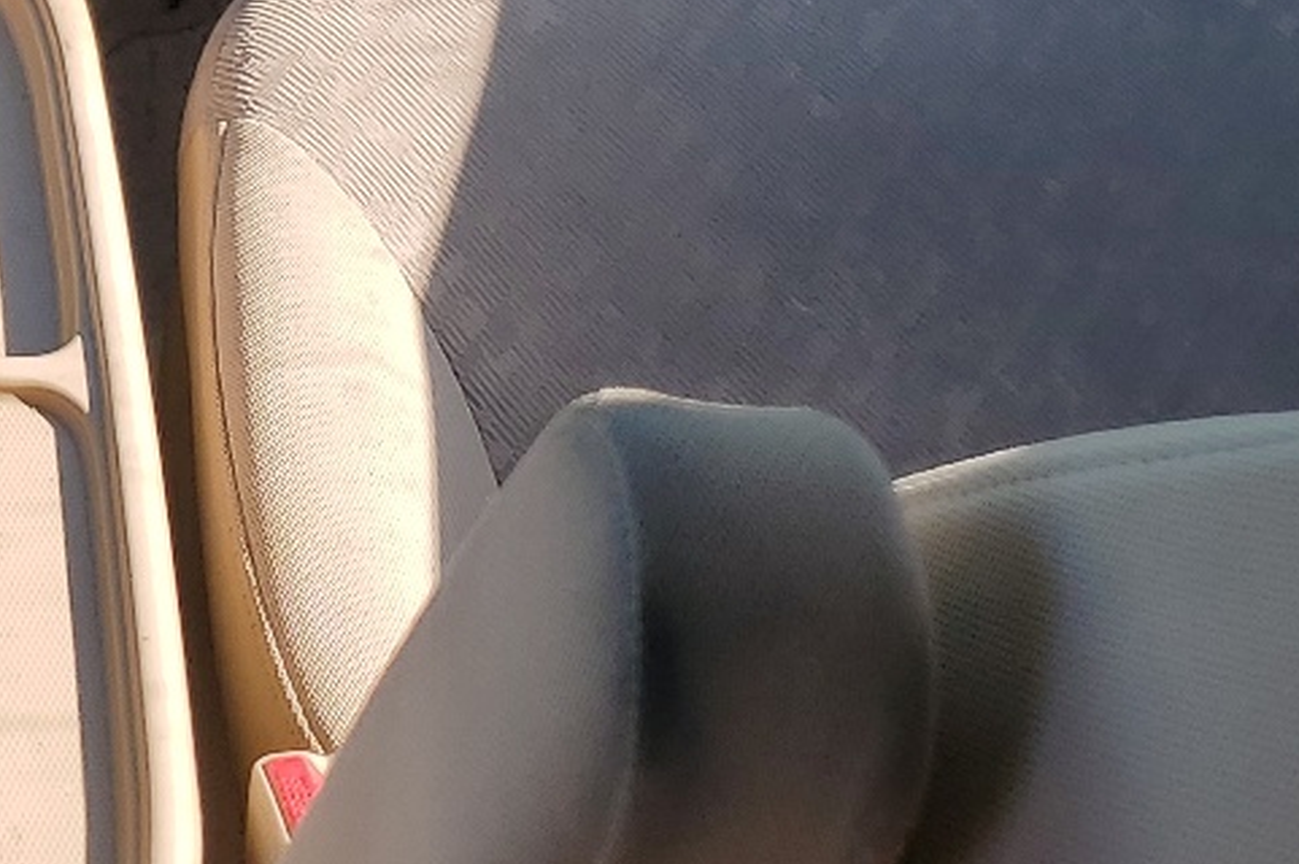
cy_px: -302
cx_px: -219
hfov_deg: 21.2
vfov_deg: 14.4
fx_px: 3245
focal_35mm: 90
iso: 50
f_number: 1.5
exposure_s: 1/476
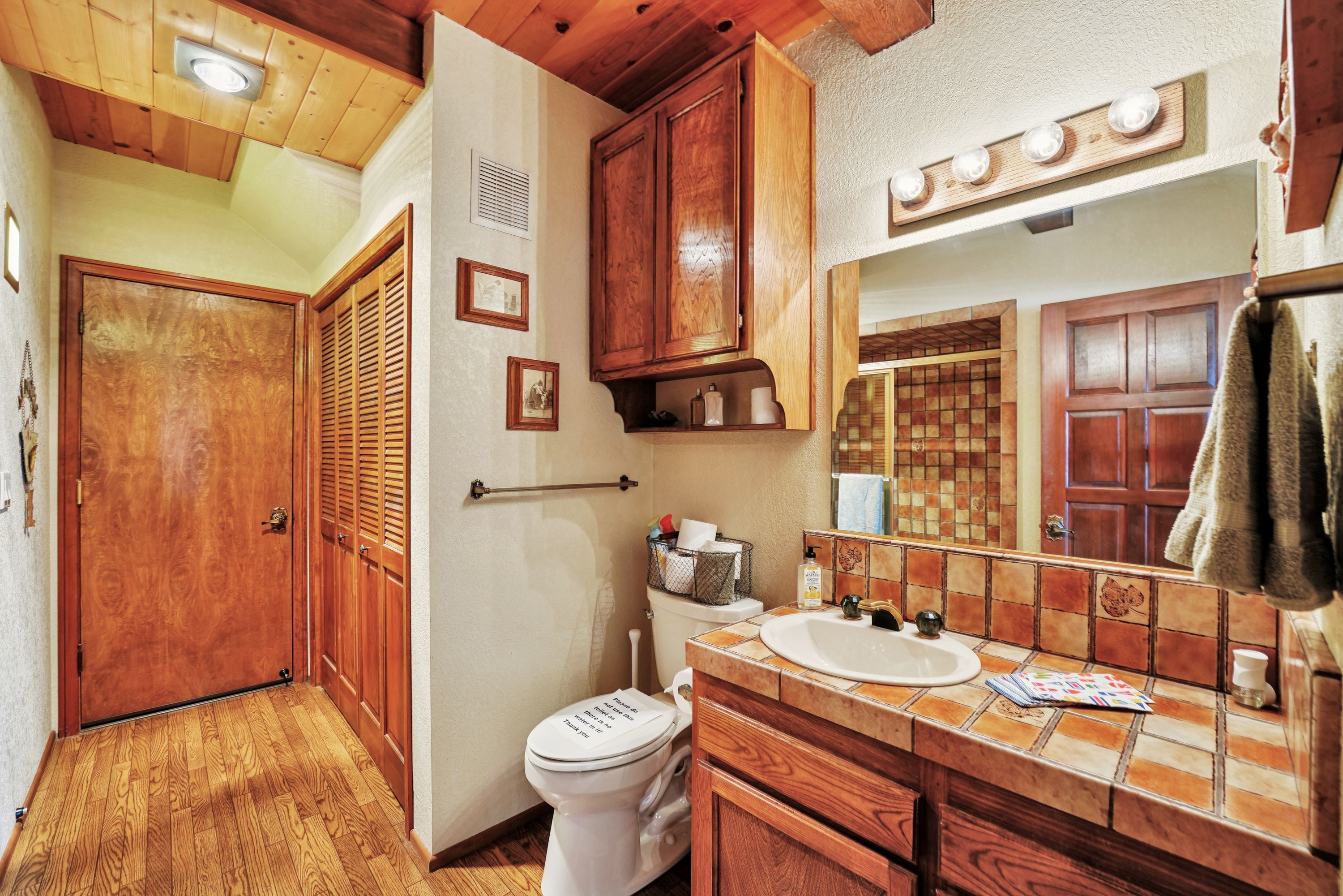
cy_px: 448
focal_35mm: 15
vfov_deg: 78.8
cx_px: 672
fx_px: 545
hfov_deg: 101.9
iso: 400
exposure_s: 1/6
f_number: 8
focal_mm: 14.6
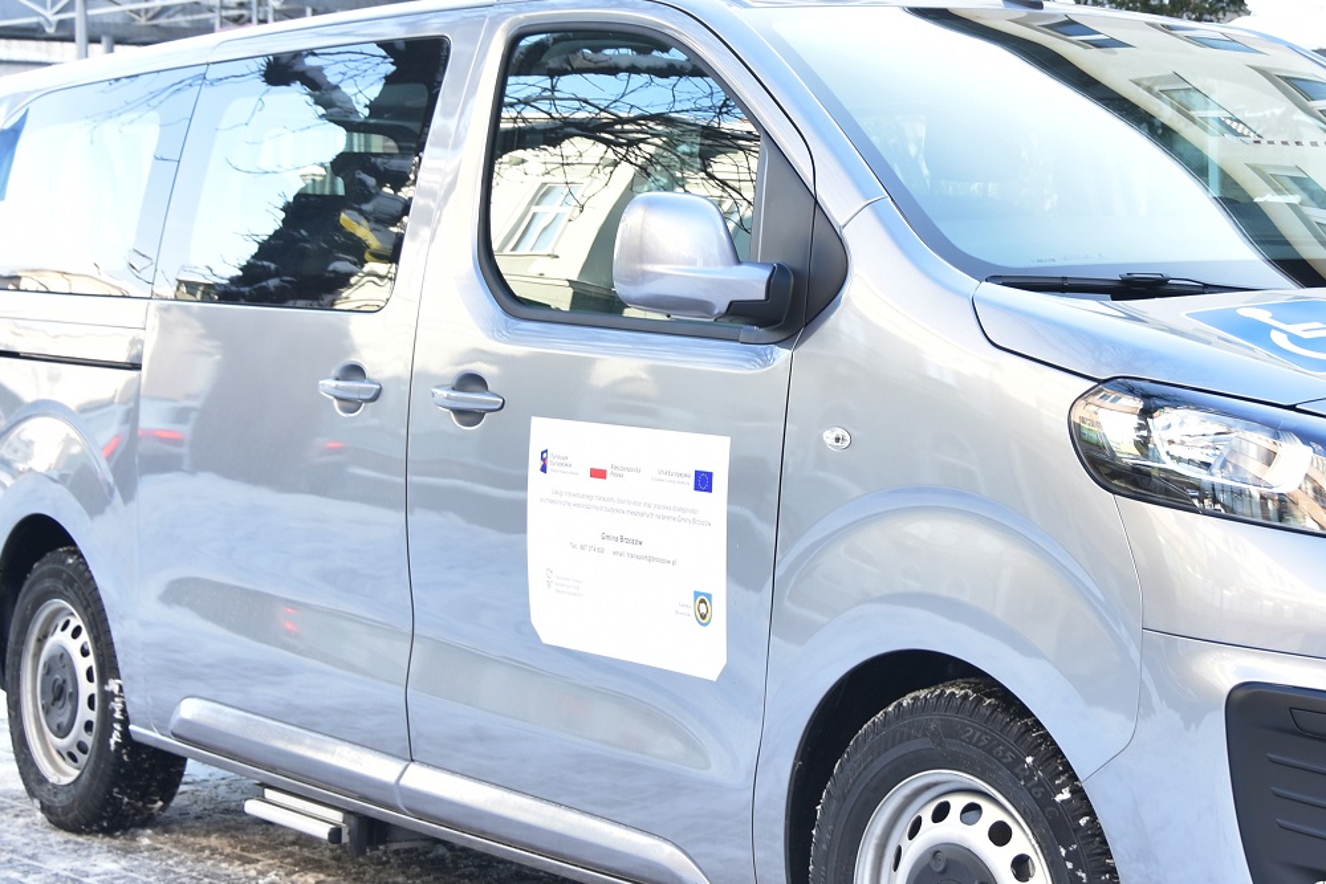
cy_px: 328
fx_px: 2873
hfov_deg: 25.8
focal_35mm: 78
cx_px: 903
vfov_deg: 17.5
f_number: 3.8
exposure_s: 1/50
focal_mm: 26
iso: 100
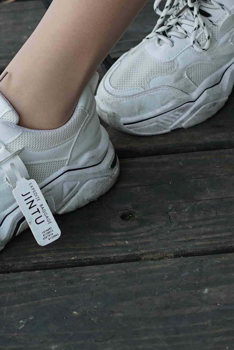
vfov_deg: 12.8
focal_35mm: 152
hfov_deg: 9.0
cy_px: -167
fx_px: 1480
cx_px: 188
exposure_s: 1/400
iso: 100
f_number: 4
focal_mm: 50
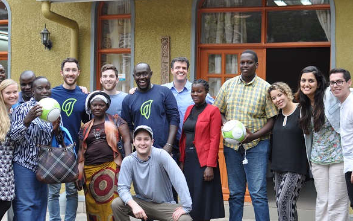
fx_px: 660
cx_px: 142
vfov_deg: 18.9
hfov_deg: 29.9
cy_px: 150
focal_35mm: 69
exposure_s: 1/50
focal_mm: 35
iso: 200
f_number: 3.5
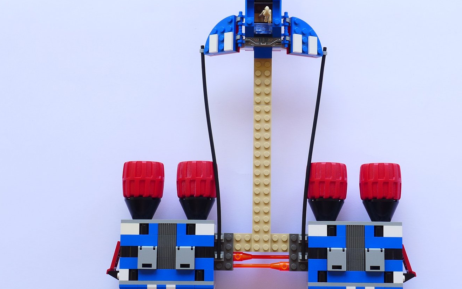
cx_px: 272
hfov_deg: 28.2
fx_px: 919
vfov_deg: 17.8
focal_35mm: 73
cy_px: 121
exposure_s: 1/30
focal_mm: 9.8
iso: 80
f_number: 4
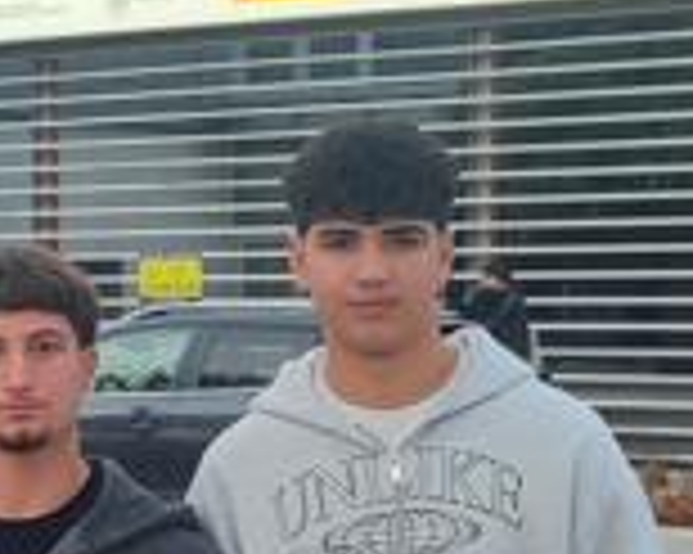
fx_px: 2501
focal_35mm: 122
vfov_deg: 12.6
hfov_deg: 14.5
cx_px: -410
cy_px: 405
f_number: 1.89
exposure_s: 1/100
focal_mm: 5.89
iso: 71
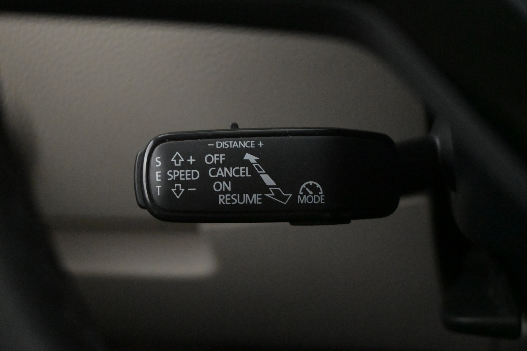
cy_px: 176
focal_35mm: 58
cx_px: 264
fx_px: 856
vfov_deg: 23.2
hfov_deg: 34.2
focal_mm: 39
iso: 11400
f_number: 5.6
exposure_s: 1/60
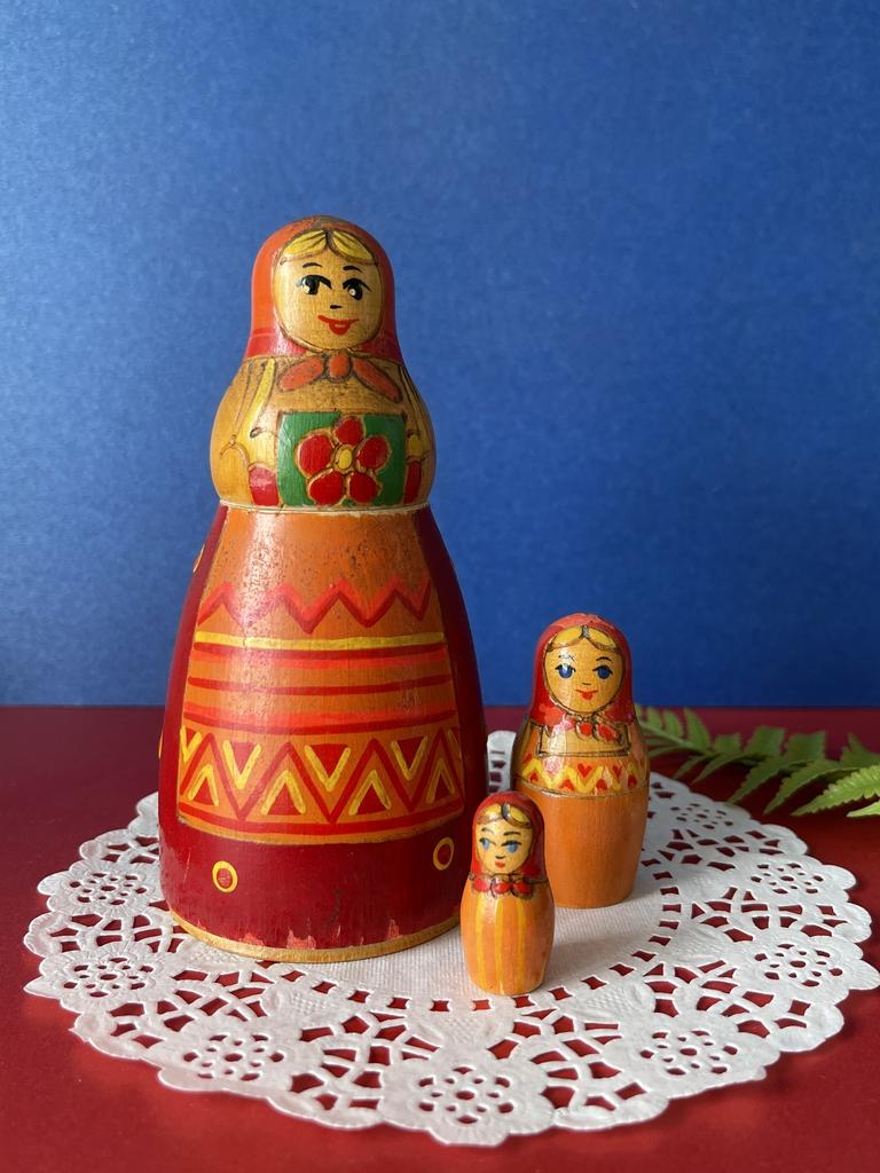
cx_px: 440
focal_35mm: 25
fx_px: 847
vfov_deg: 69.4
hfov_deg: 54.9
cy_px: 586
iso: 80
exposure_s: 1/121
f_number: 1.6
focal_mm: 5.1
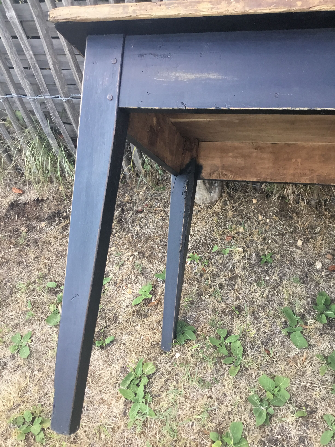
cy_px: 224
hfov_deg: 45.4
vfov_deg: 58.4
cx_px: 168
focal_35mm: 31
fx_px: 400
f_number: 2.4
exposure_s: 1/33
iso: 25
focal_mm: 3.3
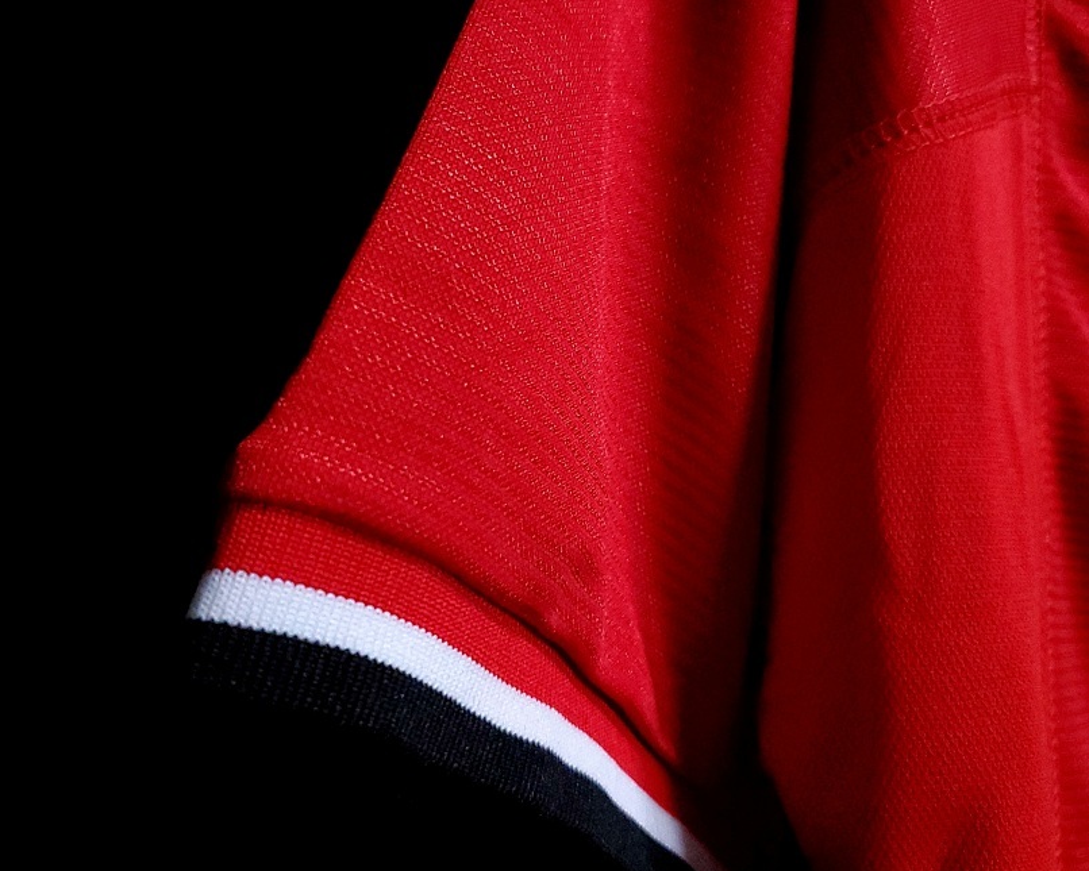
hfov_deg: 52.8
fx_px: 1096
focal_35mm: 34
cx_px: 543
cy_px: 425
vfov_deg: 43.4
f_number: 1.5
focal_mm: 4.3
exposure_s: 1/60
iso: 640
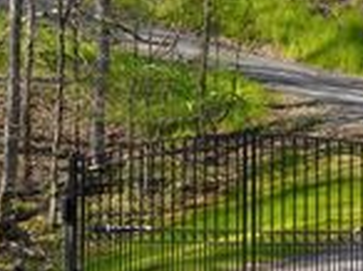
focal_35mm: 272
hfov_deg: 7.3
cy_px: 14
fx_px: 2844
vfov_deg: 5.4
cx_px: 229
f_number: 6.3
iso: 100
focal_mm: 55
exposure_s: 1/125
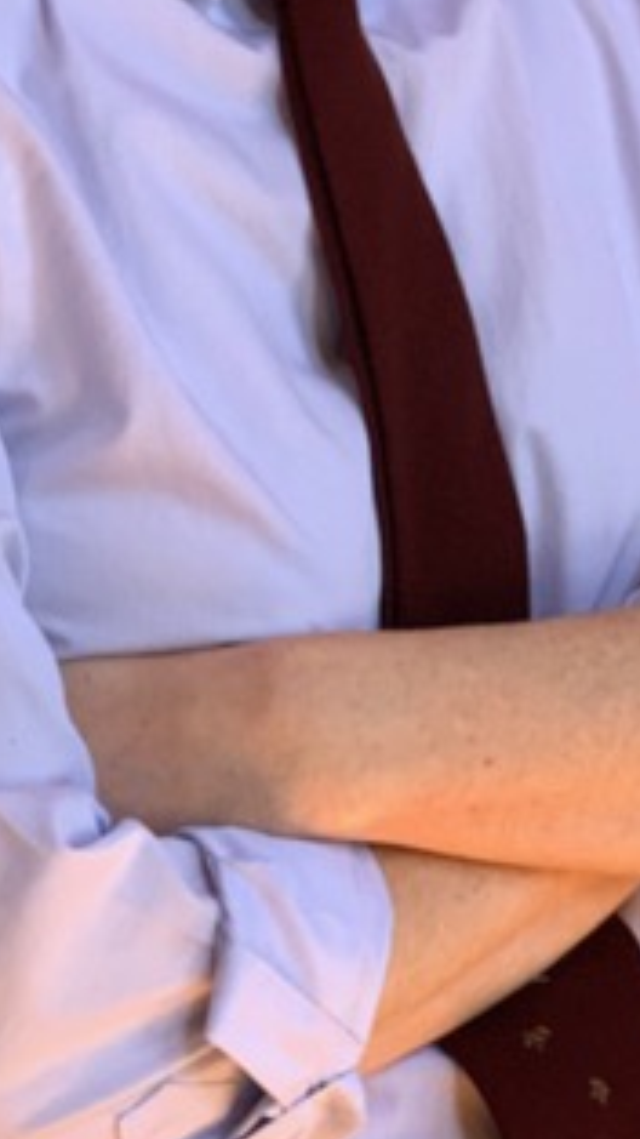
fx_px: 3501
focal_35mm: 116
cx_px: 153
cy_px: -4
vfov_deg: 18.0
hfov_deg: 10.4
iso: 125
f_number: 2.4
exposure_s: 1/60
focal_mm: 6
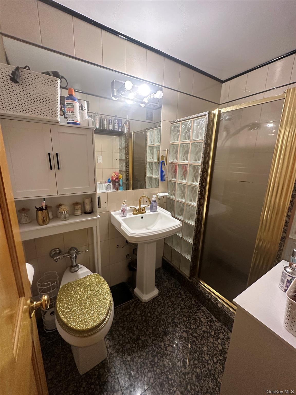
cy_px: 198
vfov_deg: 102.1
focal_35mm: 14
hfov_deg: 85.7
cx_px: 148
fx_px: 160
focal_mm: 2.22
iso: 400
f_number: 2.2
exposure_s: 1/60
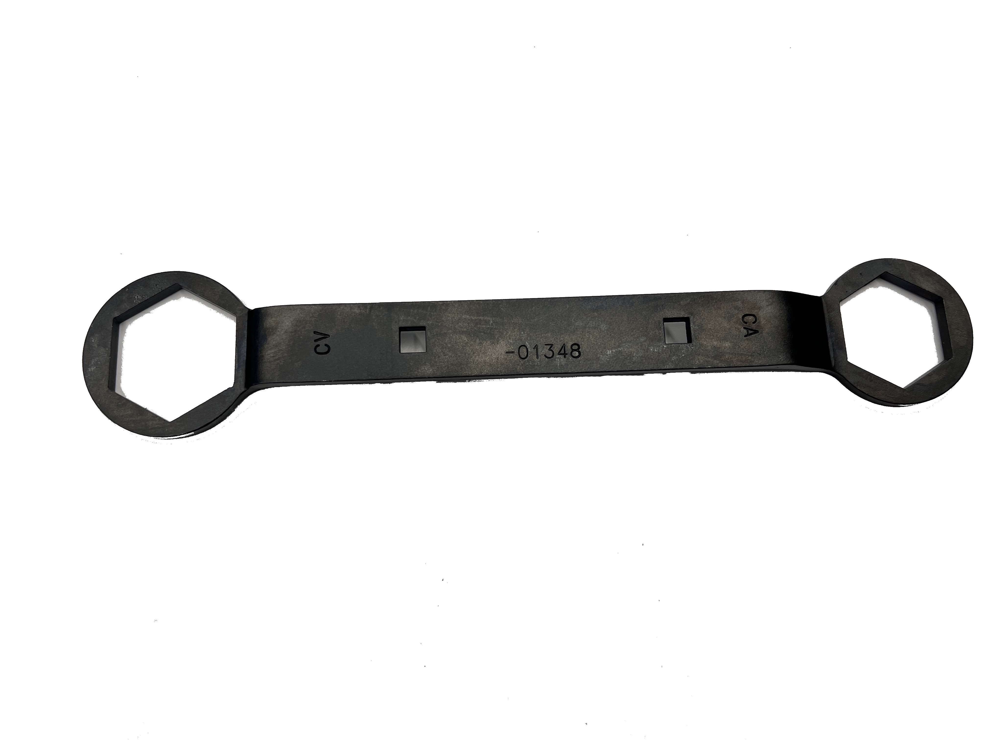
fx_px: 741
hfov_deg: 67.3
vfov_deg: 53.1
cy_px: 370
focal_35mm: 26
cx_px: 494
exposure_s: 1/120
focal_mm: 5.7
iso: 40
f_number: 1.5
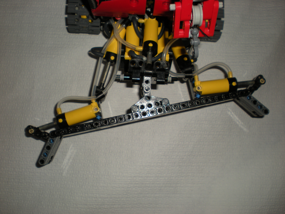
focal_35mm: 38
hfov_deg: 49.0
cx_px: 142
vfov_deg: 37.7
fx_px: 313
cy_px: 107
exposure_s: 1/60
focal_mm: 6.3
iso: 64
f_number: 3.1
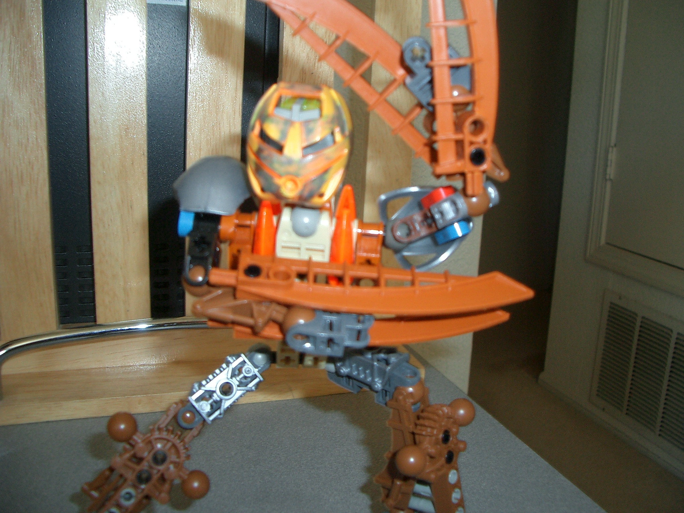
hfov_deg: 52.6
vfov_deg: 40.7
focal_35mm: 35
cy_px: 256
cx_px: 342
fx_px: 692
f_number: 2.6
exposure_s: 1/40
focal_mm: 5.8
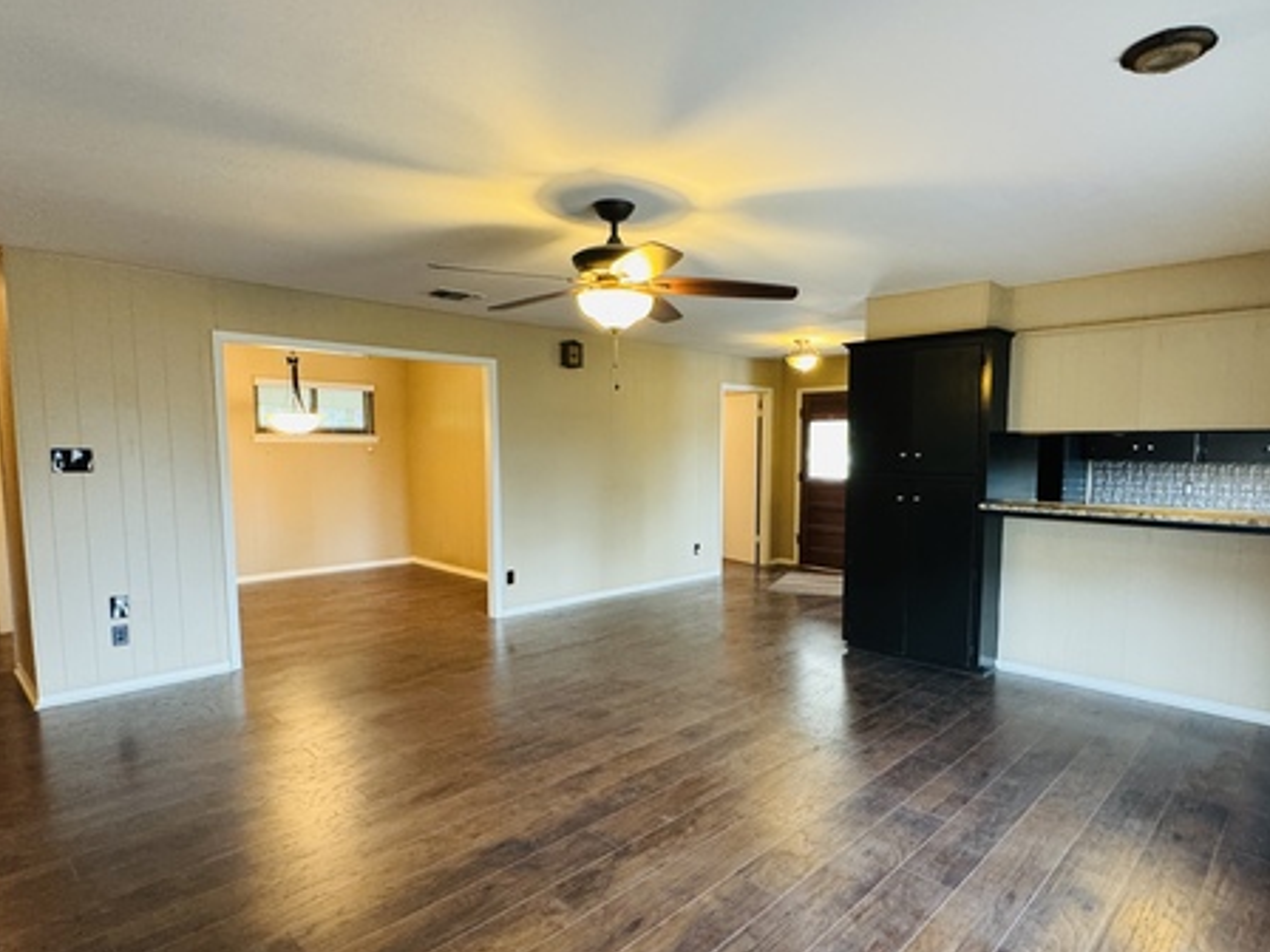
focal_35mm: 20
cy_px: 516
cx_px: 697
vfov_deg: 65.9
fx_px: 734
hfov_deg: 81.5
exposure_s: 1/60
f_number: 2.2
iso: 500
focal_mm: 2.22
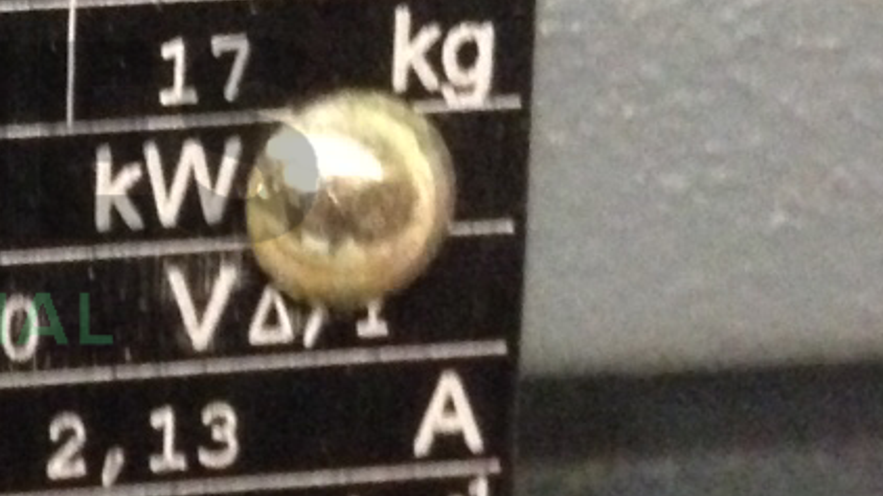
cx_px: -711
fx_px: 3253
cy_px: 197
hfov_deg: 13.8
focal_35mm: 139
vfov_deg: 8.7
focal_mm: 4.12
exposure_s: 1/15
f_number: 2.4
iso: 640
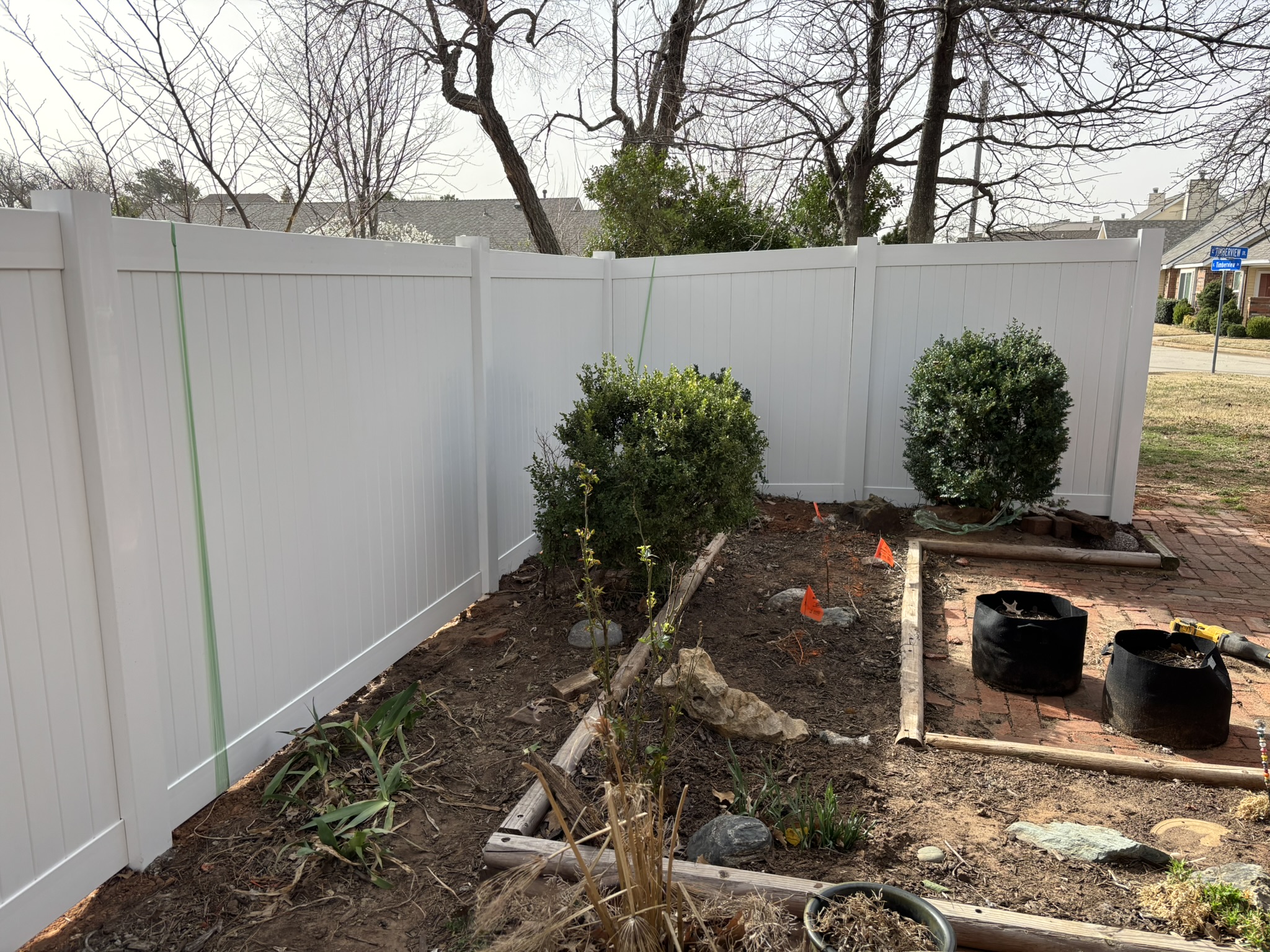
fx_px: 954
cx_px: 635
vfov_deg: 53.1
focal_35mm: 26
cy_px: 476
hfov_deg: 67.3
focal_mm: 5.96
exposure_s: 1/1279
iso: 50
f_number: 1.6
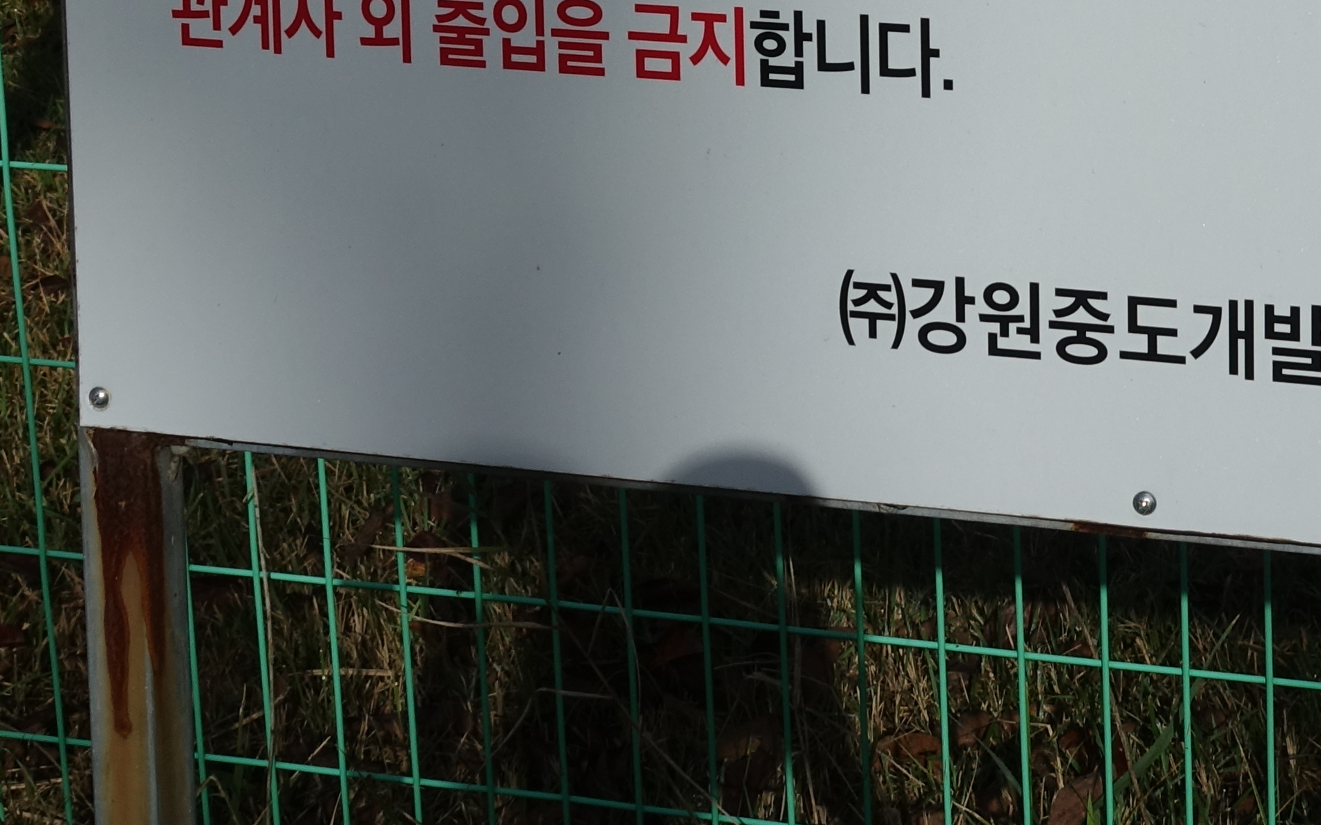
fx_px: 3276
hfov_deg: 22.2
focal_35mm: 91
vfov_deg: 13.5
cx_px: 1201
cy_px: -404
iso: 100
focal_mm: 11.26
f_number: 7.1
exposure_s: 1/1000
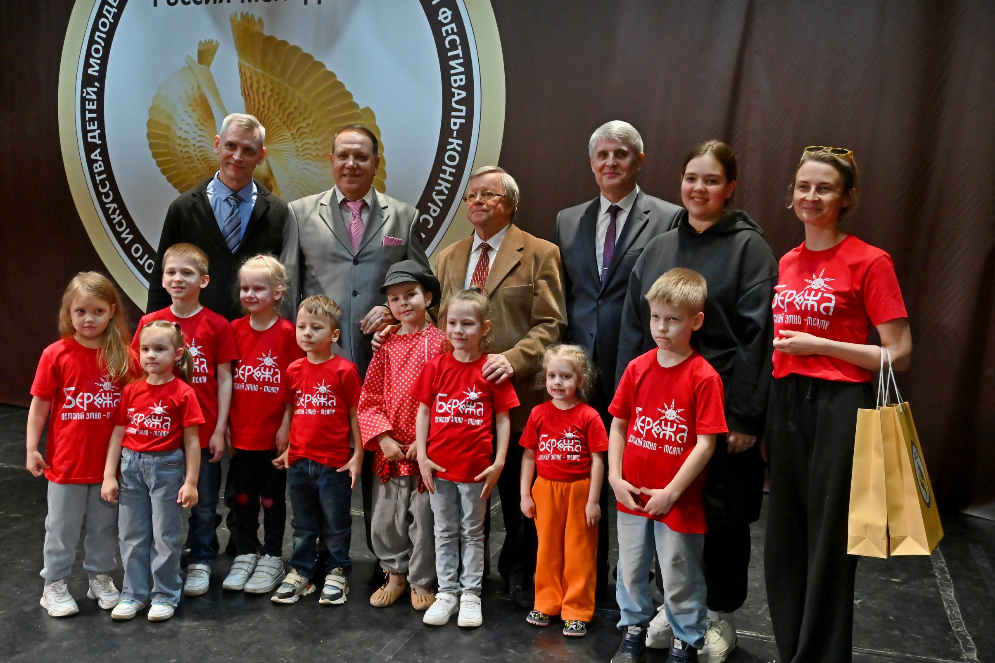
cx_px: 507
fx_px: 947
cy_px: 339
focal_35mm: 34
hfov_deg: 55.4
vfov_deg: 38.6
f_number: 5.6
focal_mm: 21.5
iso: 1600
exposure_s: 1/250
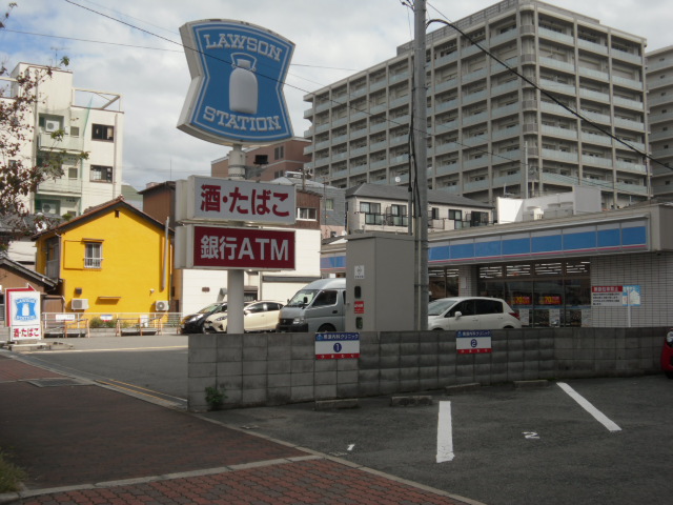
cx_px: 336
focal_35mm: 46
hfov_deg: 41.2
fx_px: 894
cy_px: 252
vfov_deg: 31.5
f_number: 4.3
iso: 64
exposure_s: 1/500
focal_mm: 8.2
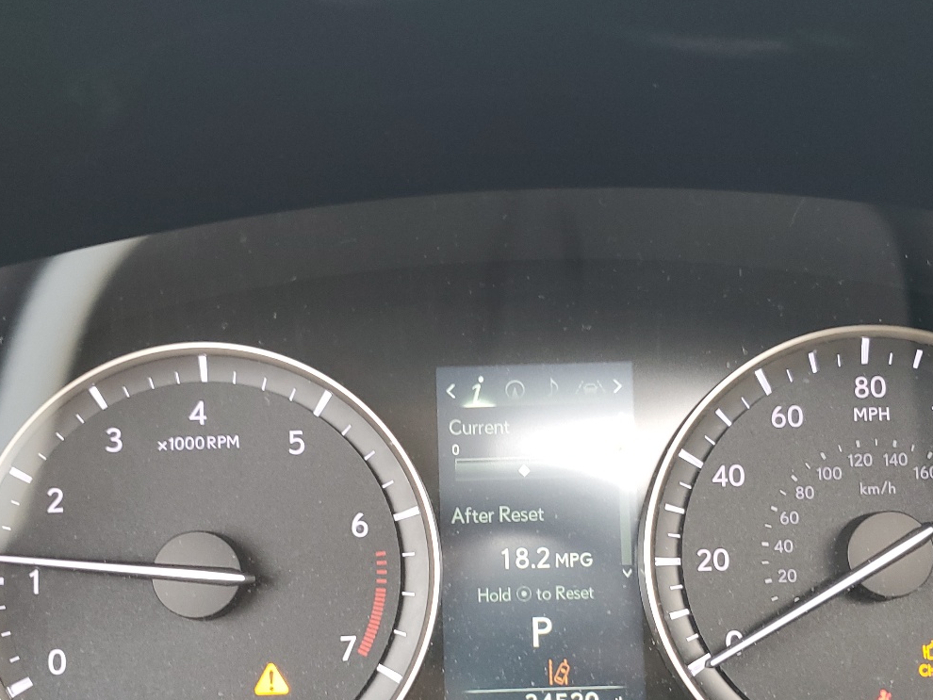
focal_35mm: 42
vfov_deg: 33.6
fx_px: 1132
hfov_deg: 44.7
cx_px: 515
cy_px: 538
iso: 75
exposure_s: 1/60.2
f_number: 1.5
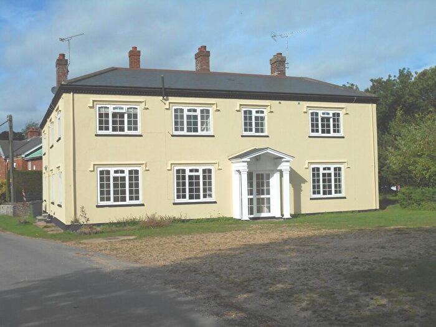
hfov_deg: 41.2
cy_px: 164
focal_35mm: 46
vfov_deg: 31.5
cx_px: 218
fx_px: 579
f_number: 4
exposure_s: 1/2000
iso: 80
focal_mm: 8.3
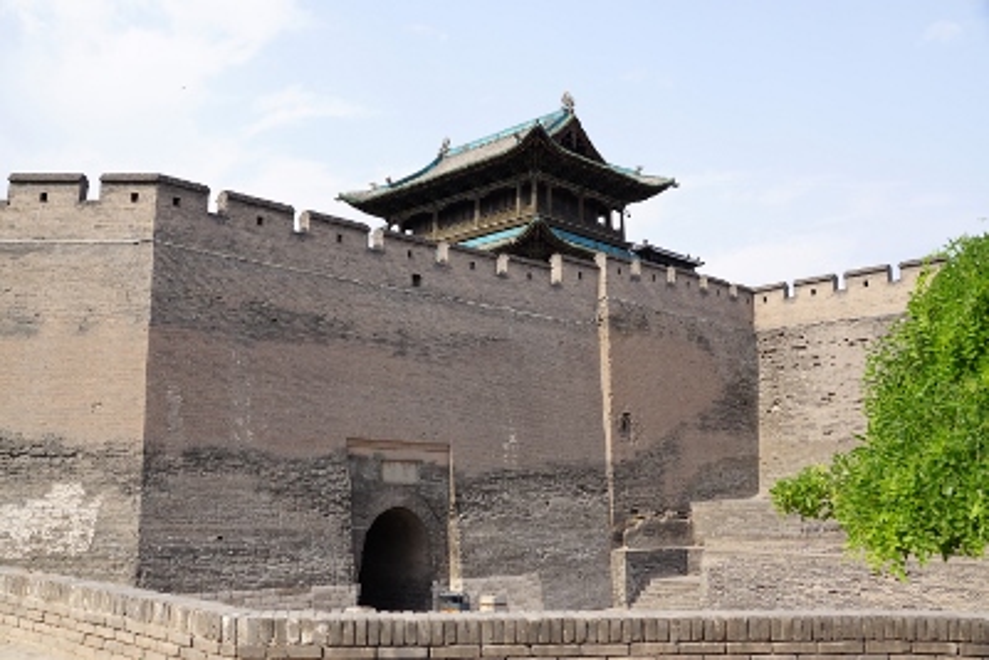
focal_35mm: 36
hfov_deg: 53.1
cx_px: 494
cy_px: 330
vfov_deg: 36.9
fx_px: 989
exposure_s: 1/125
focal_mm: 24
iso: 100
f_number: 9
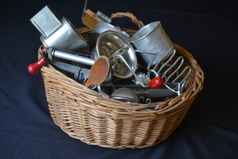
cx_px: 119
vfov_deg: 22.6
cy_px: 80
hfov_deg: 33.4
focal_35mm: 60
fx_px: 397
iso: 500
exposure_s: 1/60
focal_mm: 40
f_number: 4
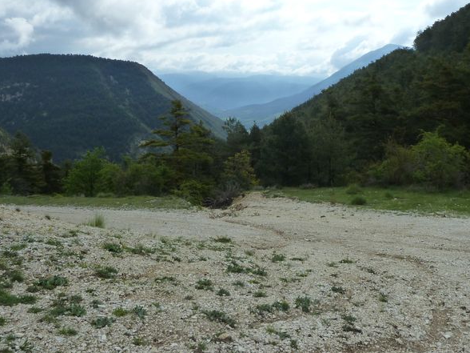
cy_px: 117
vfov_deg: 41.2
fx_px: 462
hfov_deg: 53.9
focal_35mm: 34
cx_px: 253
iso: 125
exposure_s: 1/640
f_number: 5.6
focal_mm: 4.1
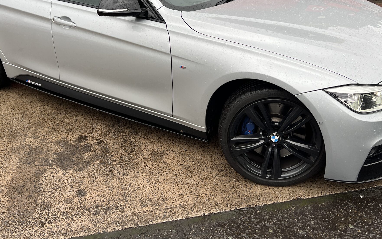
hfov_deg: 49.3
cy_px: 67
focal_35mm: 40
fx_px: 416
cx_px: 191
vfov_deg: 31.5
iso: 50
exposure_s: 1/639
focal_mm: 5.7
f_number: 1.5
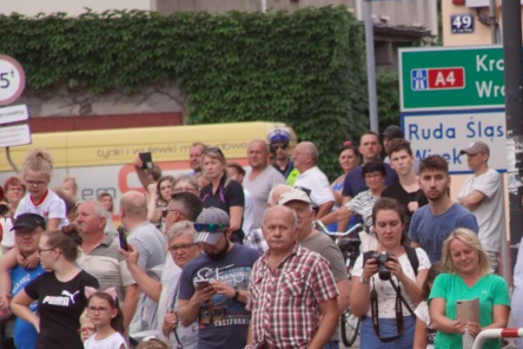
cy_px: 308
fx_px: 9805
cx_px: 469
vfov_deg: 2.0
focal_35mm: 675
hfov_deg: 3.1
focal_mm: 200
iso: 400
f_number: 8
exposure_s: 1/320
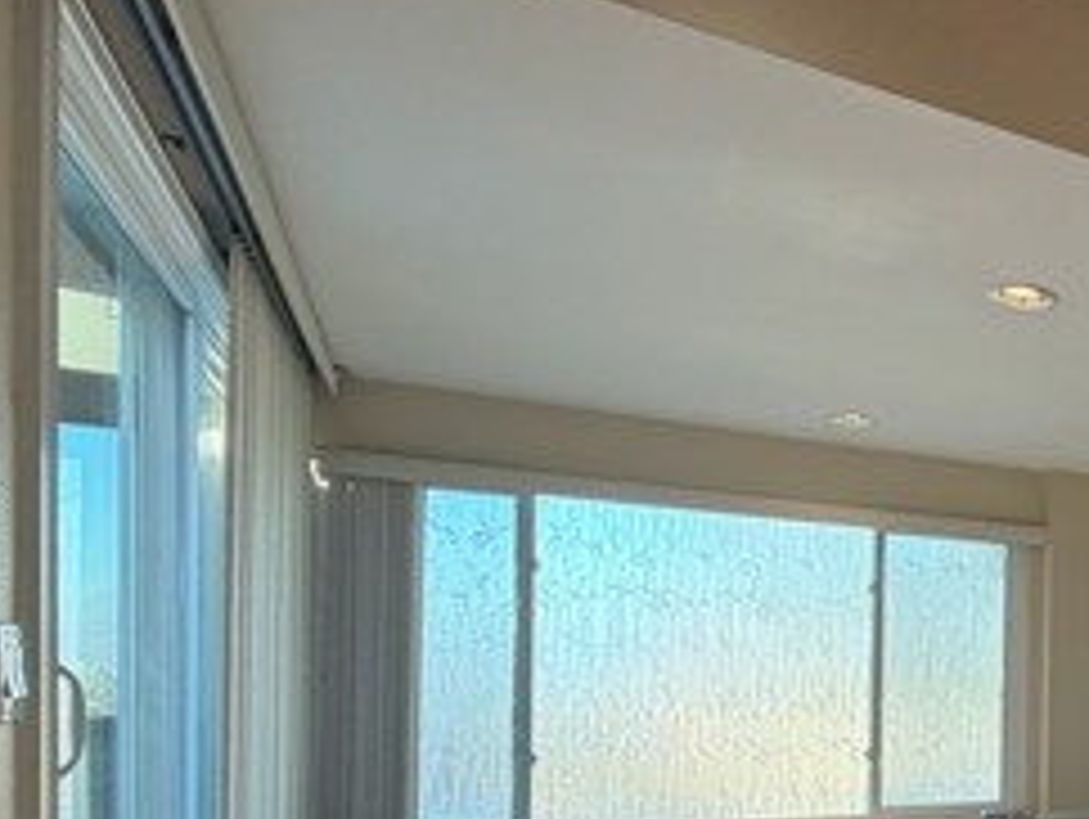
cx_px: 1341
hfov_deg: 36.8
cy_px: 693
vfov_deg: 36.9
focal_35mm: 37
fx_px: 1165
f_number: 2.2
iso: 125
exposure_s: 1/120
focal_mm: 2.22
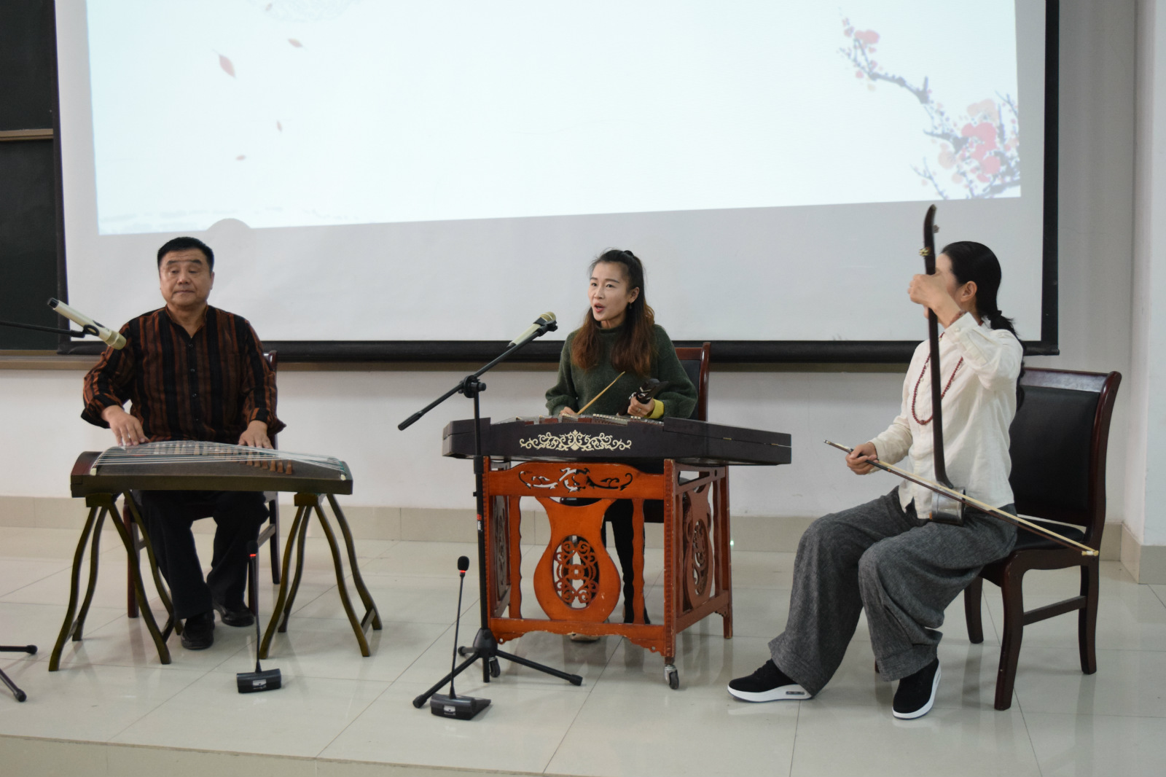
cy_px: 388
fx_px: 1360
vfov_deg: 31.9
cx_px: 583
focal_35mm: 42
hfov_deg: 46.4
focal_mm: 28
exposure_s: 1/50
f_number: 4.2
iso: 1800
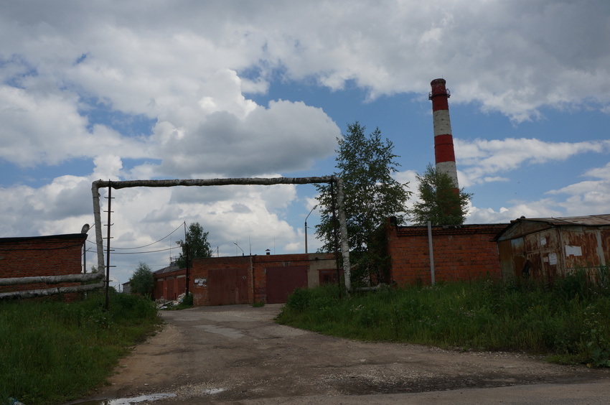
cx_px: 305
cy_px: 202
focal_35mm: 32
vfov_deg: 41.6
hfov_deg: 59.6
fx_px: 533
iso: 100
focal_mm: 21
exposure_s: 1/400
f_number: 9
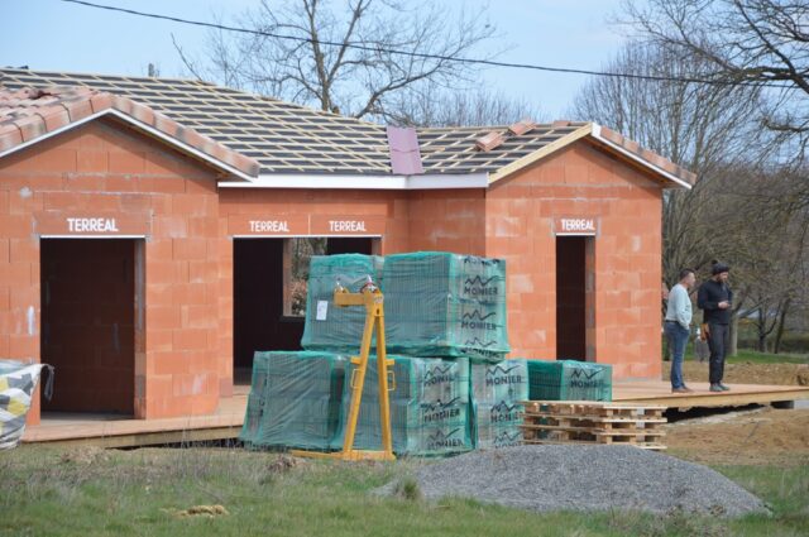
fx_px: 3030
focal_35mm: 135
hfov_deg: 15.2
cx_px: 404
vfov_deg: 10.1
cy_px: 268
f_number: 7.1
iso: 100
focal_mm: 90
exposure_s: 1/200
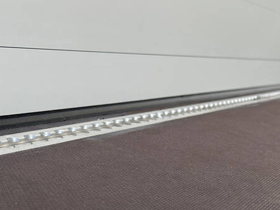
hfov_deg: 22.7
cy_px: 131
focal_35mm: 86
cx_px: 103
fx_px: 695
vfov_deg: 17.1
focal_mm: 6.86
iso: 80
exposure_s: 1/615
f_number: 1.78
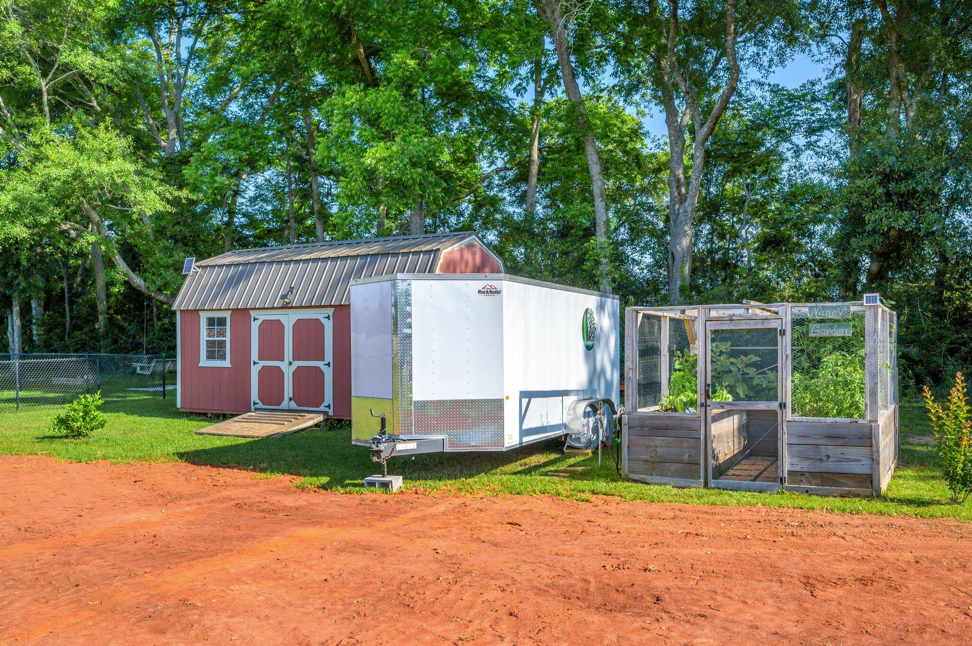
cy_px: 323
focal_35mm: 30
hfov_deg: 62.0
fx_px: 809
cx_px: 486
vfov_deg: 43.5
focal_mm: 30
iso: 320
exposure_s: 1/1600
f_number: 9
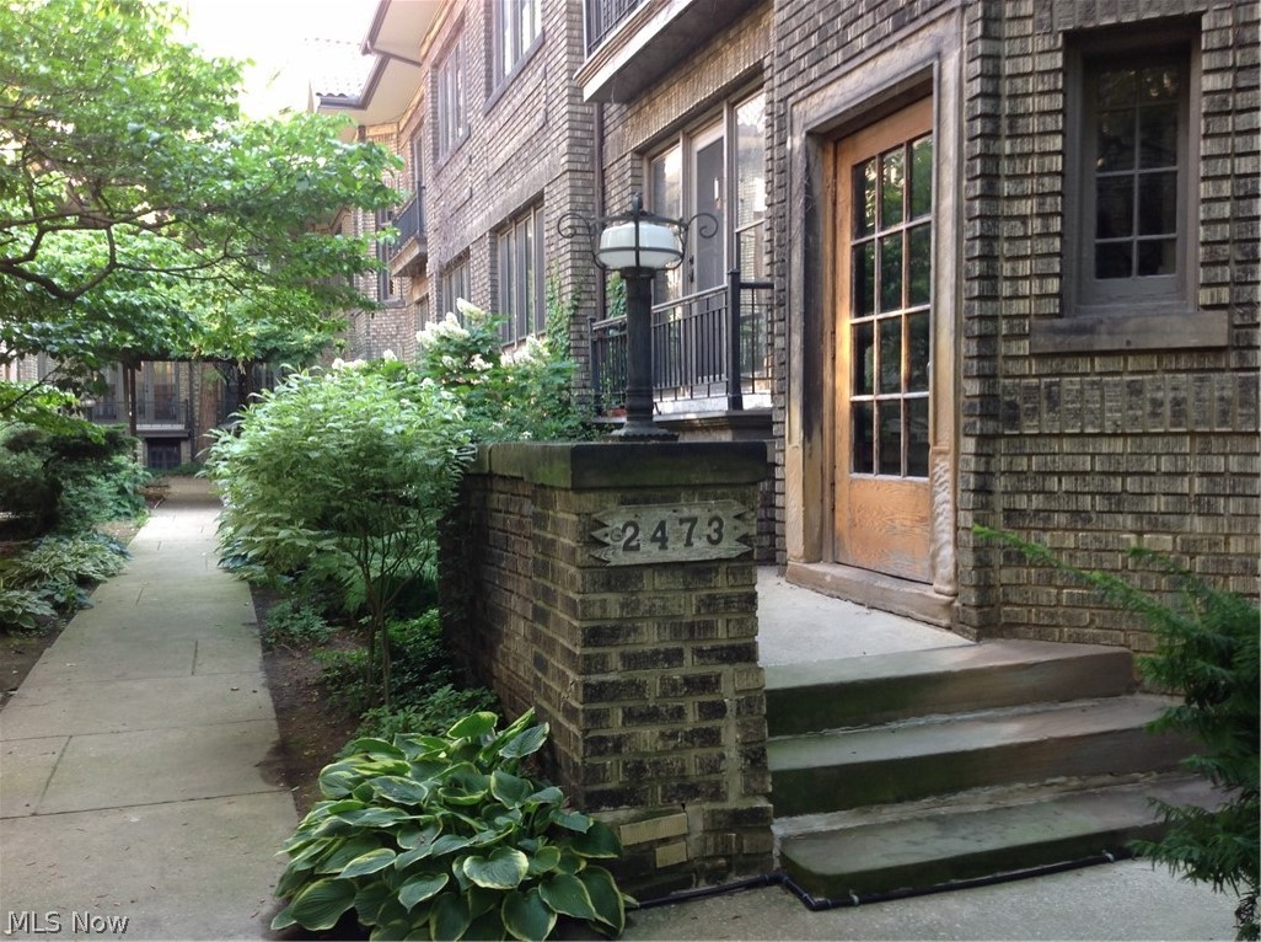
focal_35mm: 35
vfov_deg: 40.6
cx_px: 630
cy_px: 471
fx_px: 1273
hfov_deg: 52.7
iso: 50
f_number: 2.4
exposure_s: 1/24
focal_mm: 4.28
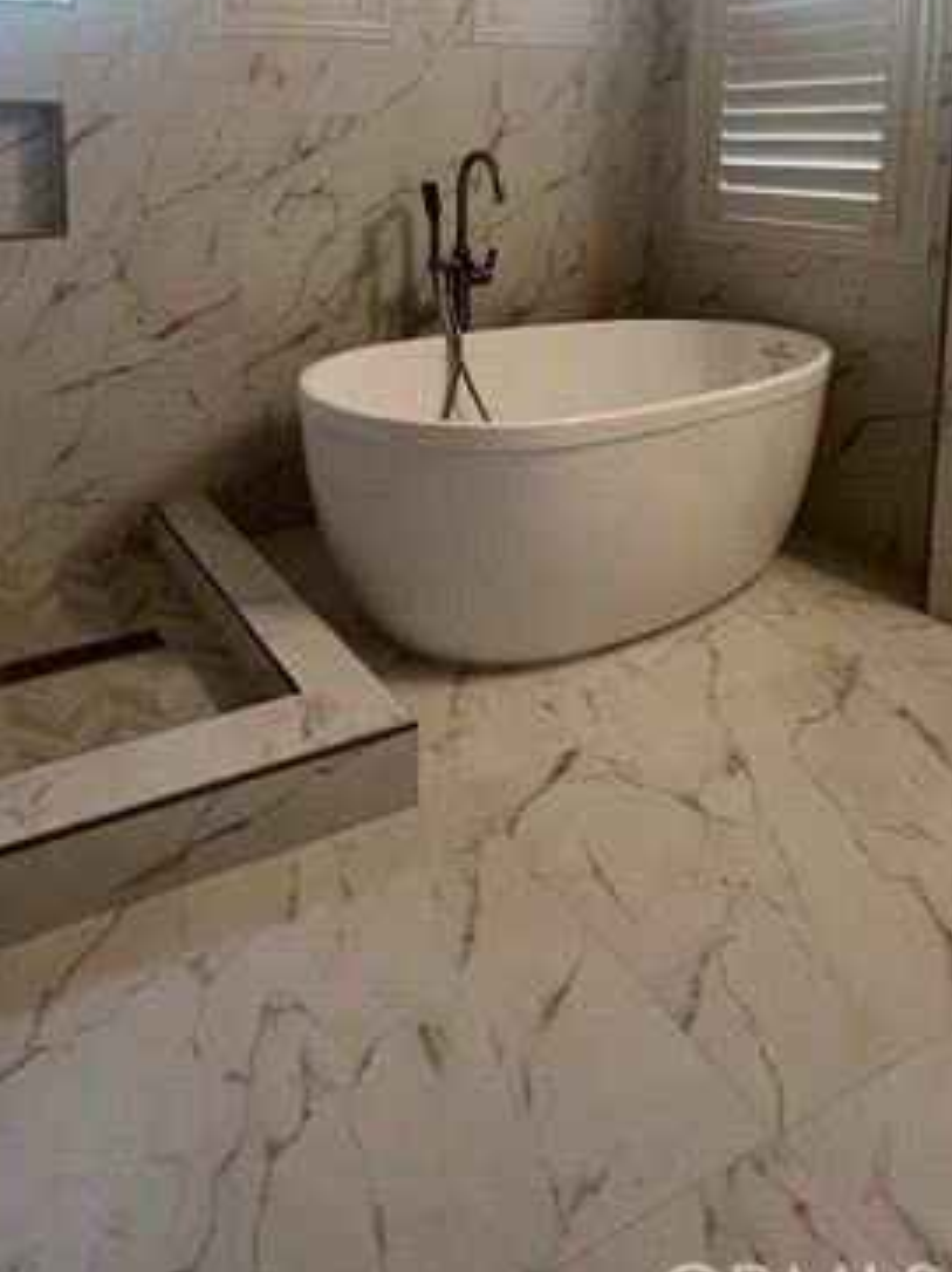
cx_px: 249
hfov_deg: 56.2
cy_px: 221
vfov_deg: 65.9
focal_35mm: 23
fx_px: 844
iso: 160
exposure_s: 1/60
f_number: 1.8
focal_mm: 1.57
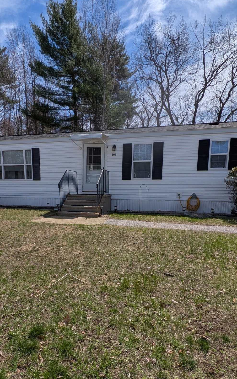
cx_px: 108
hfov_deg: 59.6
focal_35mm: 20
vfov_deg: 84.3
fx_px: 207
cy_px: 223
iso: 31
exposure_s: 1/1739
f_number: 2.2
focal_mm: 1.54
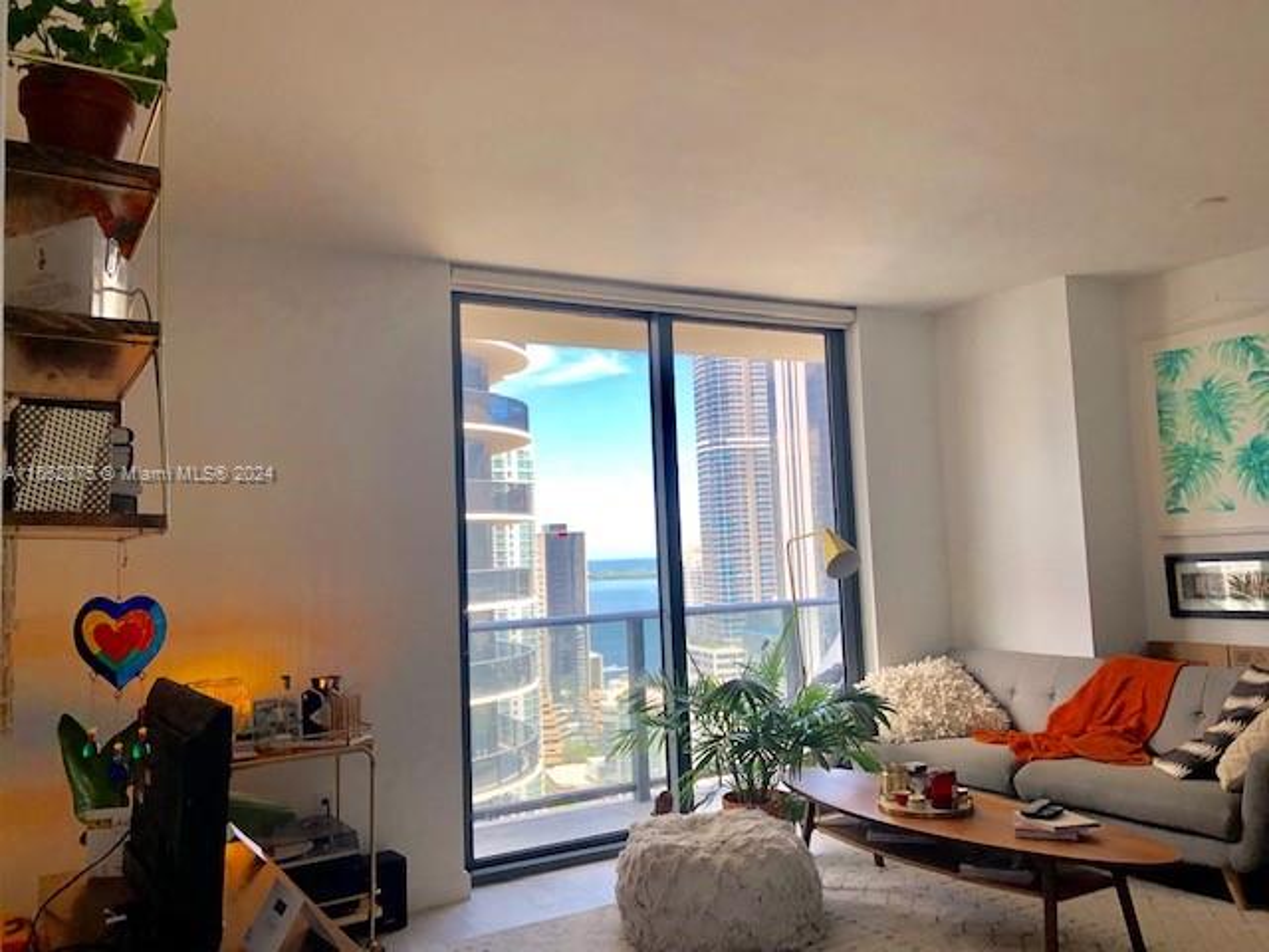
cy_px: 476
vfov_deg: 49.7
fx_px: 1026
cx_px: 634
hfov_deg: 63.4
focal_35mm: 28
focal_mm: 4
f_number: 1.8
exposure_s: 1/120
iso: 40
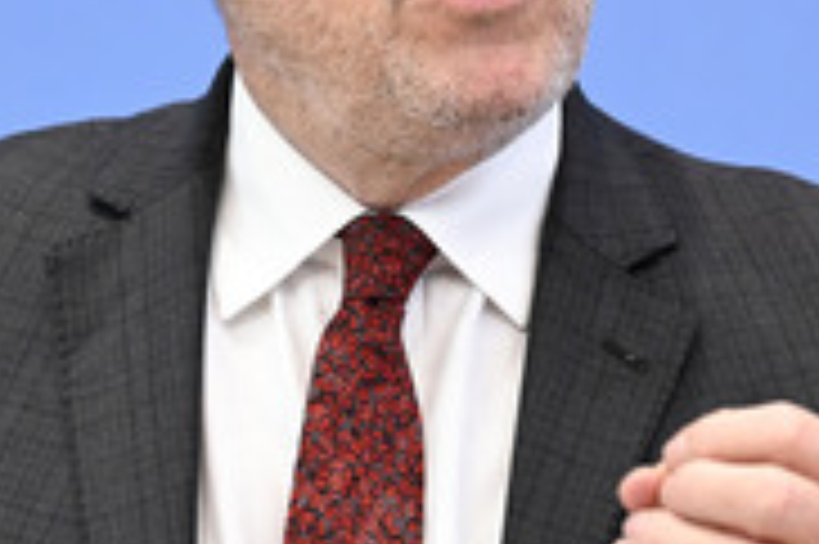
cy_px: 99
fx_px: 6182
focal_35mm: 272
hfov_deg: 7.6
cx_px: 430
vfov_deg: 5.0
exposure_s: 1/400
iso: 2500
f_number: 5
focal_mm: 110
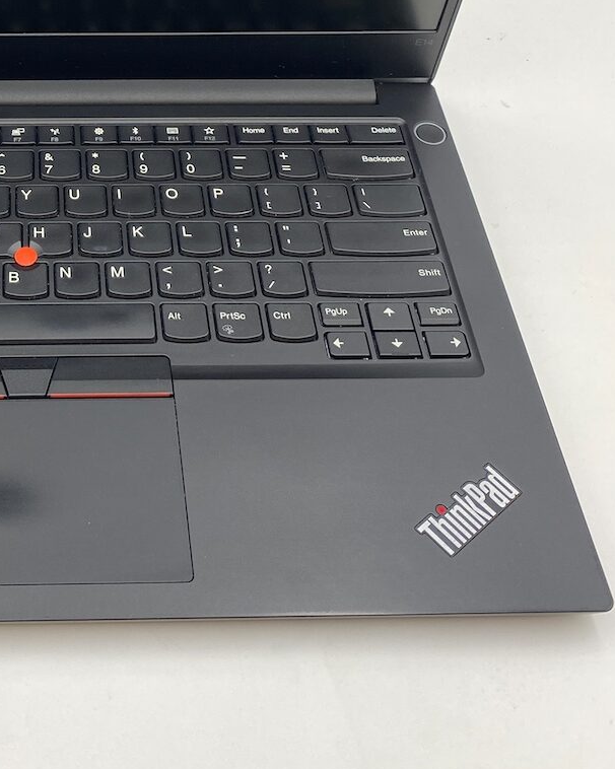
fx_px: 1229
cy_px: 100
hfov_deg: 27.1
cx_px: 56
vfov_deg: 33.2
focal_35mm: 54
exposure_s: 1/122
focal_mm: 4.25
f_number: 1.8
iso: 50
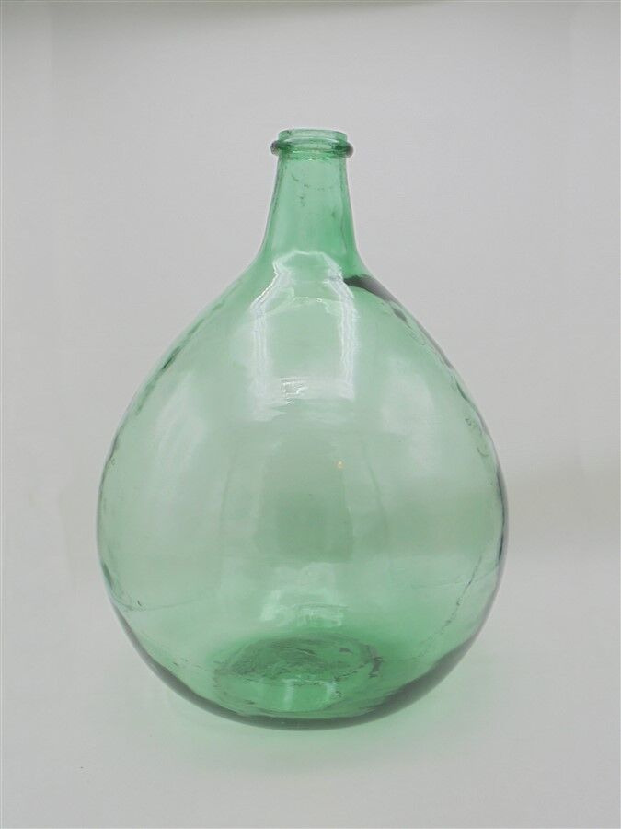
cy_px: 414
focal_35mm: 38
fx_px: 909
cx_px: 310
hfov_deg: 37.7
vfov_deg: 49.0
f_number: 4.2
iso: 100
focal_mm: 6.9
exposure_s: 1/40
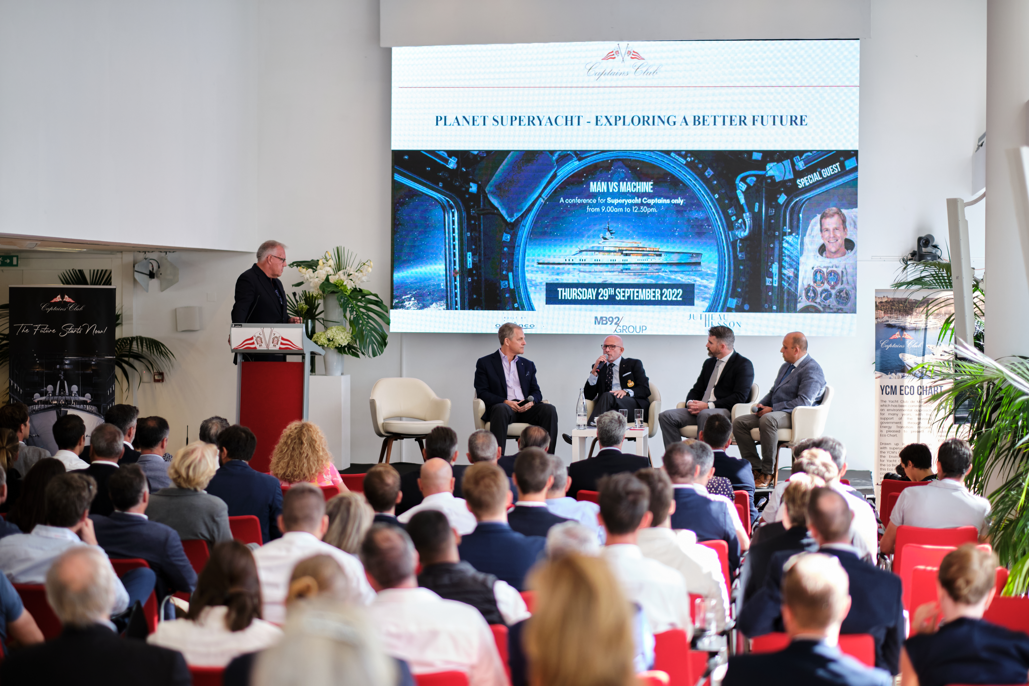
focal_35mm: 84
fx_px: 2401
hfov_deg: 24.2
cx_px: 514
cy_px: 343
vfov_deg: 16.3
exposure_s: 1/1000
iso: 800
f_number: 1.4
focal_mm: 56
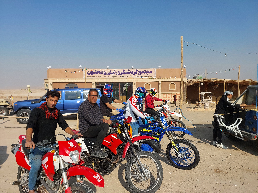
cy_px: 96
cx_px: 129
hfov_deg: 73.9
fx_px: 171
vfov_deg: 58.9
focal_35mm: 23
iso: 25
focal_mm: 5.06
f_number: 1.8
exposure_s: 1/1380
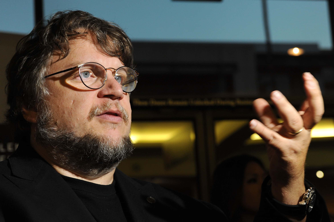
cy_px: 111
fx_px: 575
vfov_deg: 21.9
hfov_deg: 32.4
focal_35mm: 62
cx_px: 167
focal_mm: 62
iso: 1600
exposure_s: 1/60
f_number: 5.6
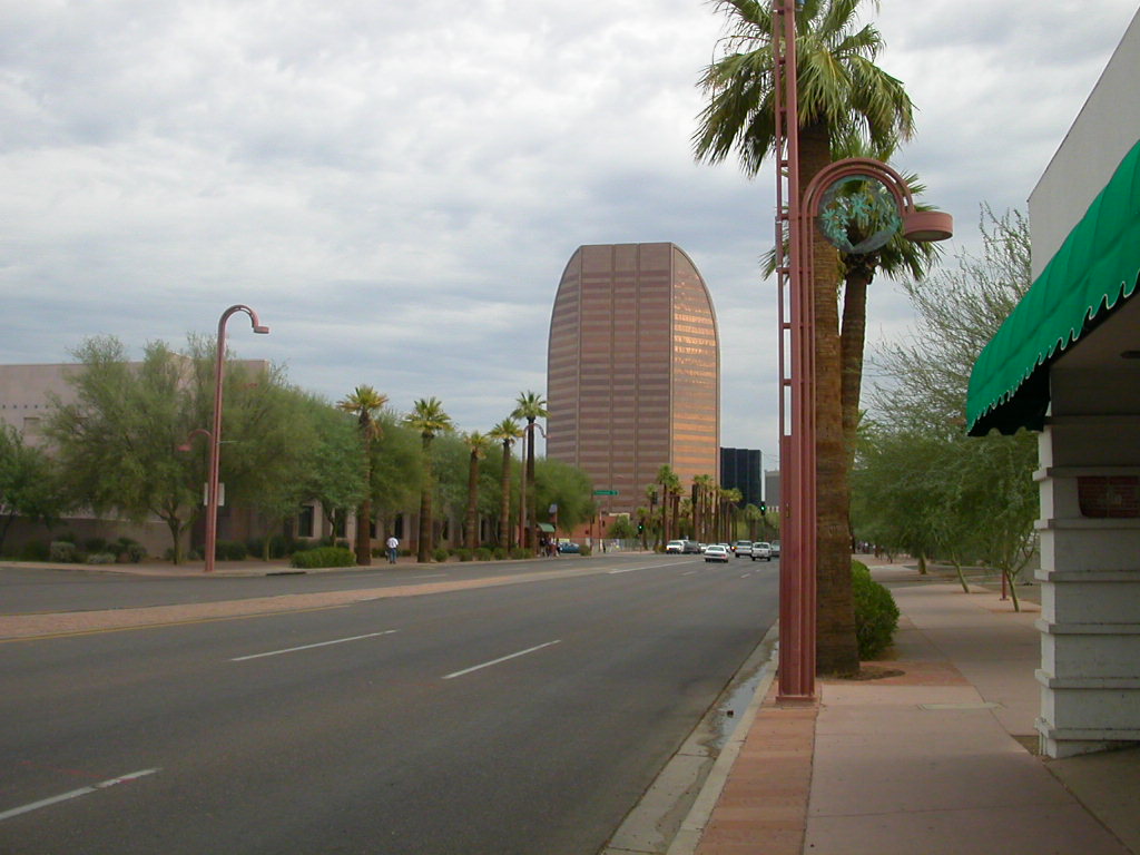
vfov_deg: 38.7
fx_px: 1219
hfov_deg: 50.1
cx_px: 570
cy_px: 428
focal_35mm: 37
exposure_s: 1/438
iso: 100
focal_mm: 5.6
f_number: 4.5
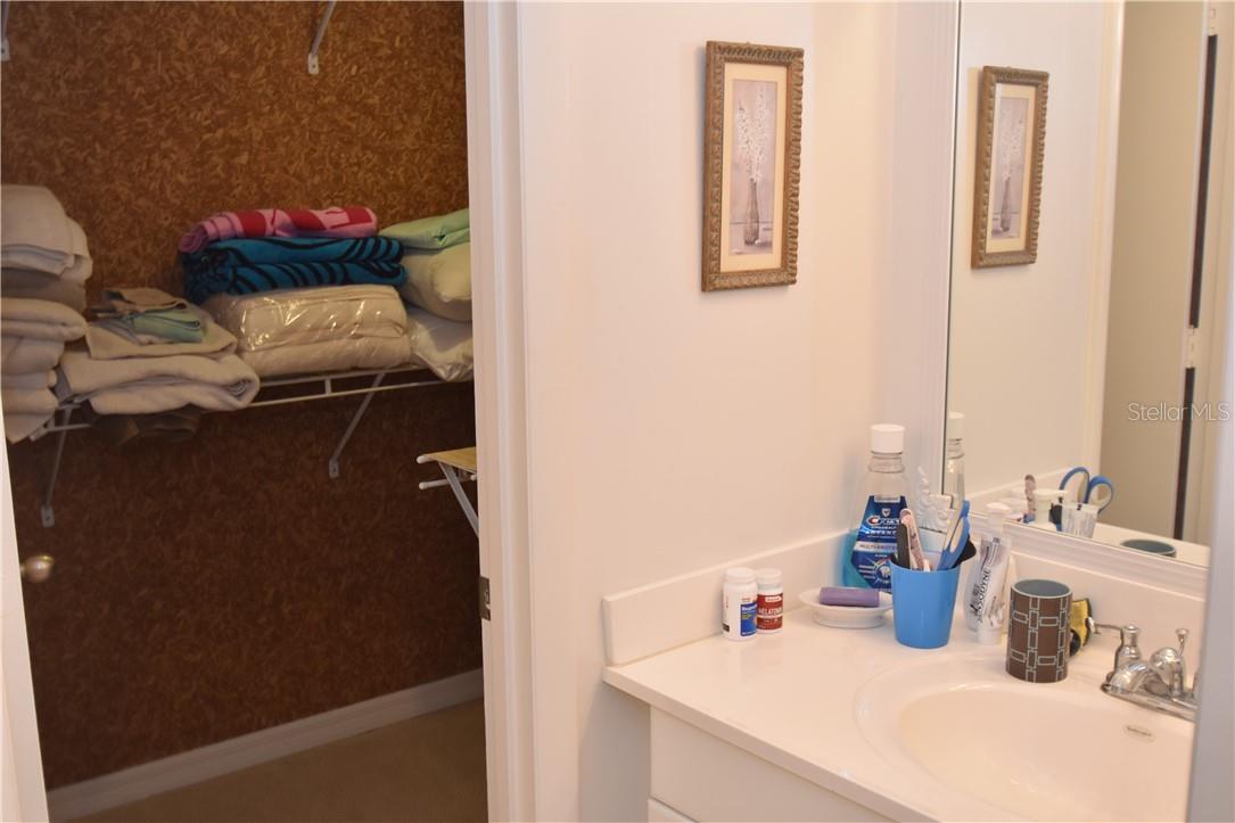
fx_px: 1235
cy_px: 412
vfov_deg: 36.9
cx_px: 618
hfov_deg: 53.1
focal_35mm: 36
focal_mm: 24
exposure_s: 1/80
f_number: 4.5
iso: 800
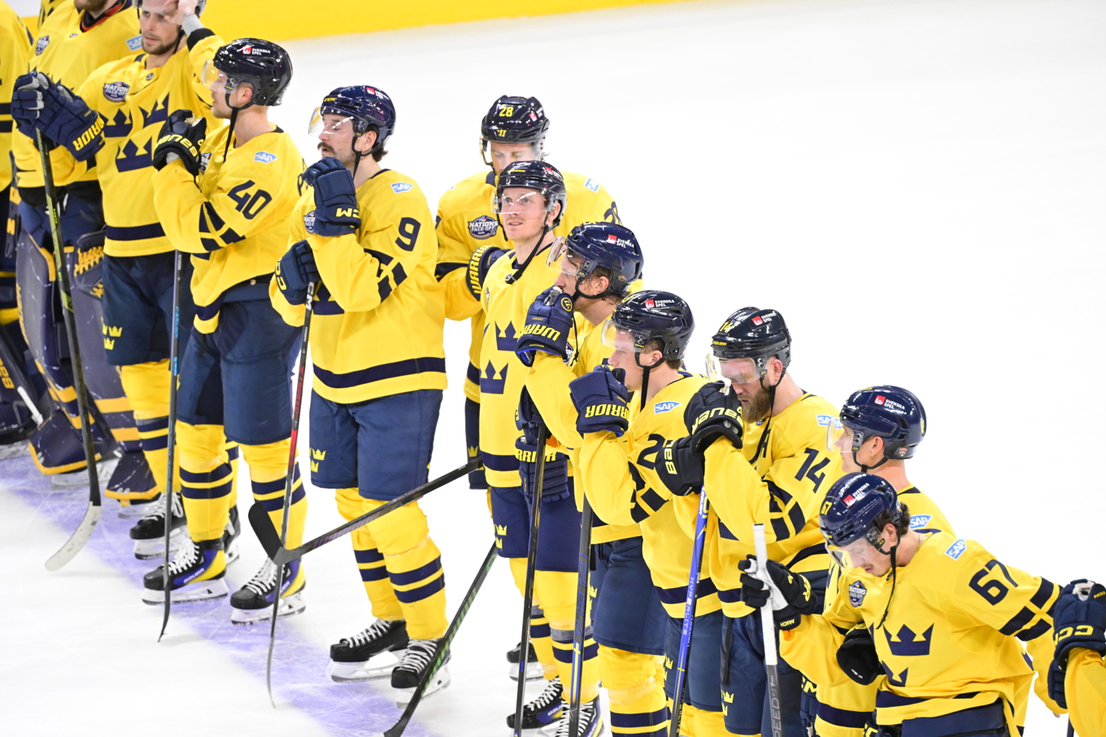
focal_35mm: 400
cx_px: 553
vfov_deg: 3.4
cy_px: 368
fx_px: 12285
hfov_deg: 5.2
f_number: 5
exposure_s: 1/800
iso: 3200
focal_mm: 400
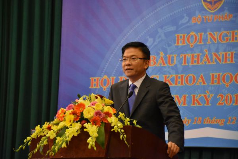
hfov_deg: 13.0
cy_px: 80
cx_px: 119
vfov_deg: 8.7
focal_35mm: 159
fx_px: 1048
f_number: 5.6
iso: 6400
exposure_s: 1/60
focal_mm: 105
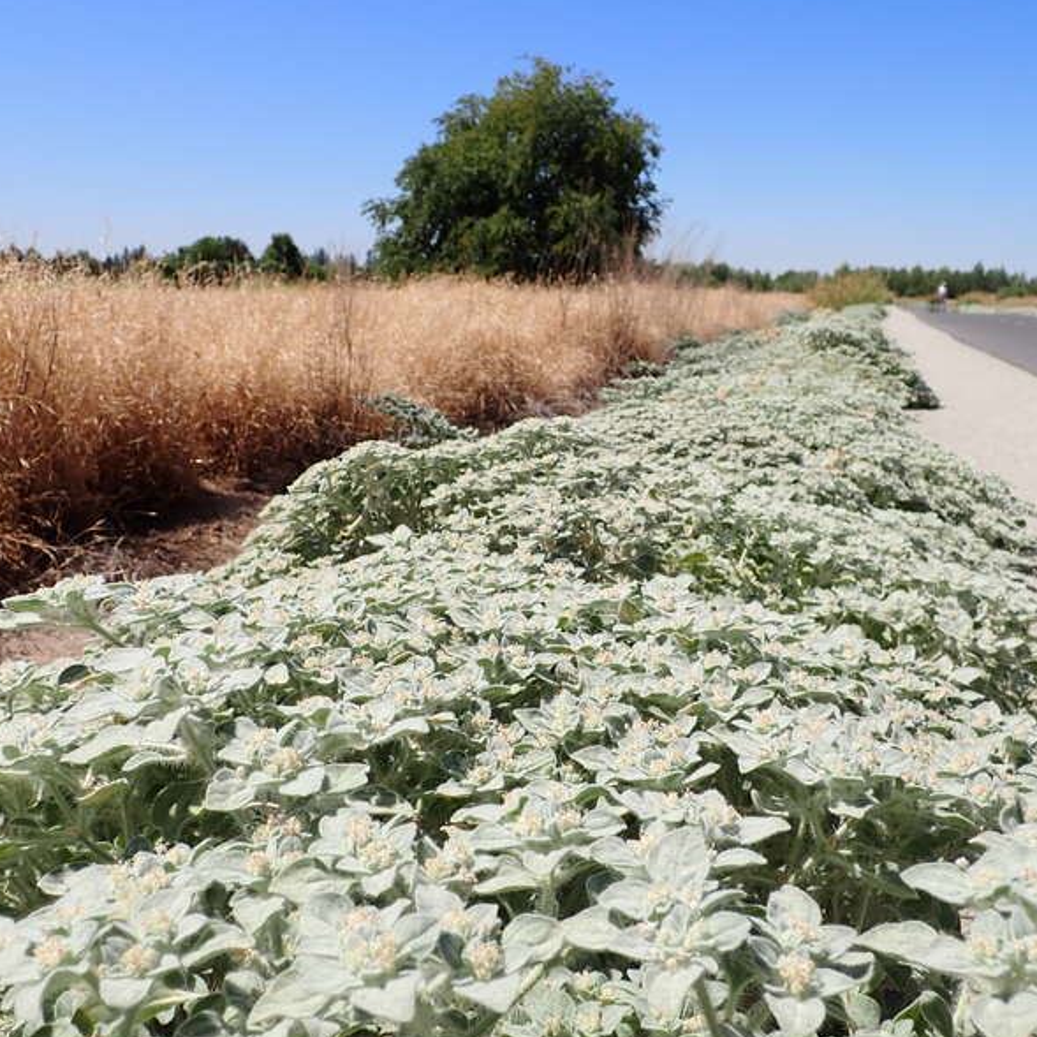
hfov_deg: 46.0
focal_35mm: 36
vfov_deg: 46.0
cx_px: 535
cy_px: 519
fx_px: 1220
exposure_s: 1/250
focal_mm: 5.4
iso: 100
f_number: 9
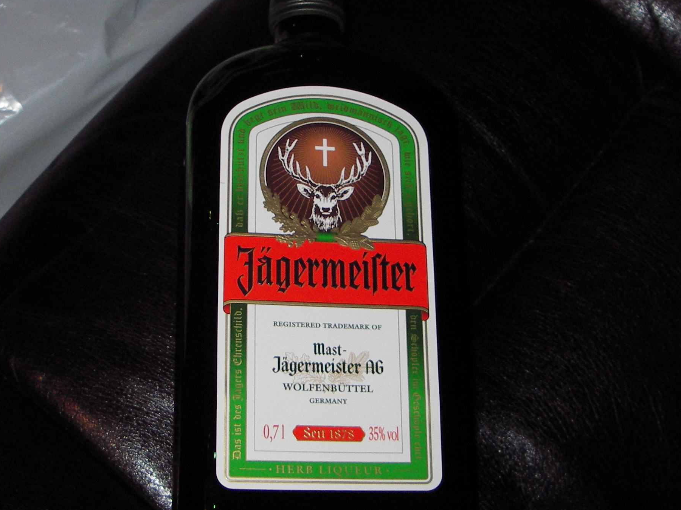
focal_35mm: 54
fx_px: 1062
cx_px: 334
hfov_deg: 35.5
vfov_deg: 27.0
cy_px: 261
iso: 100
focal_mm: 6.3
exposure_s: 1/30
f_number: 3.3
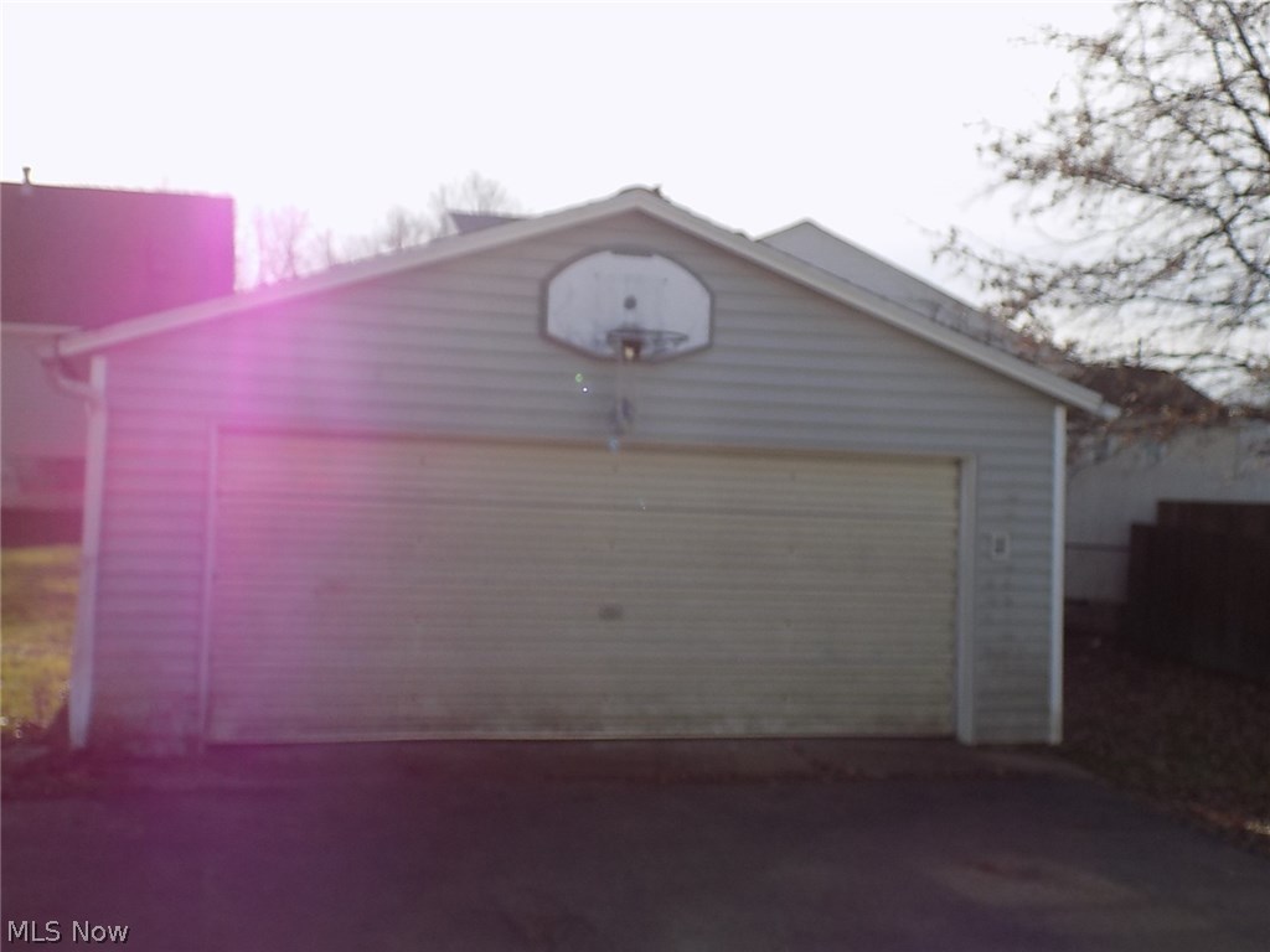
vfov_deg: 35.1
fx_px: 1504
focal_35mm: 41
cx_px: 635
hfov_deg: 45.8
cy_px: 476
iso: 80
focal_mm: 7.3
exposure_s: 1/800
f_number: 3.6
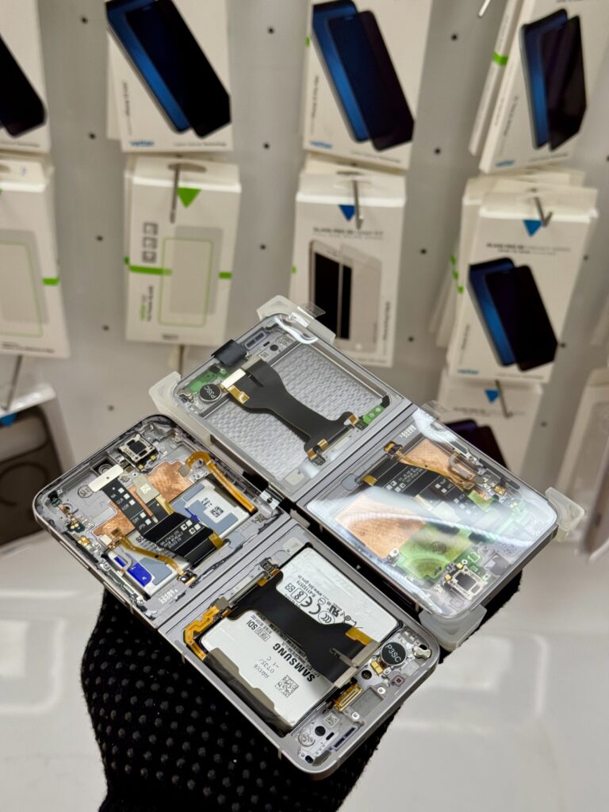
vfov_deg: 39.7
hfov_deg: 30.3
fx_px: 1126
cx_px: 304
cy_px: 406
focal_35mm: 48
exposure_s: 1/50
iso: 64
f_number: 1.78
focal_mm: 6.76
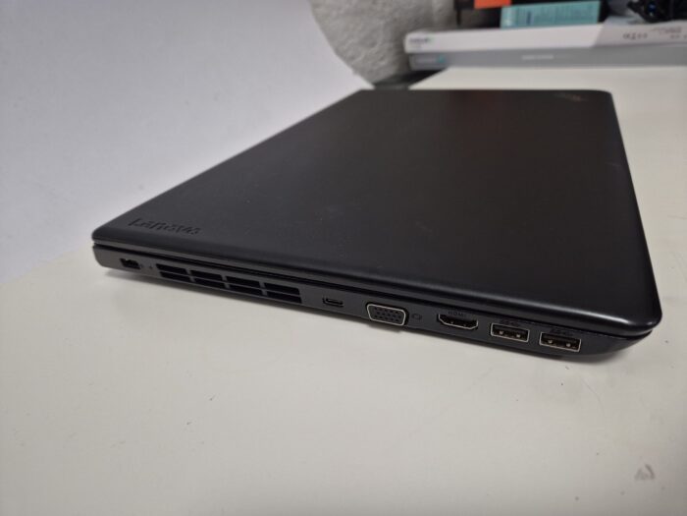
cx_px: 344
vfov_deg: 58.9
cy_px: 258
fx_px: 456
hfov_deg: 73.9
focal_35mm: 23
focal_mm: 5.4
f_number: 1.8
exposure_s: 1/100
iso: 400
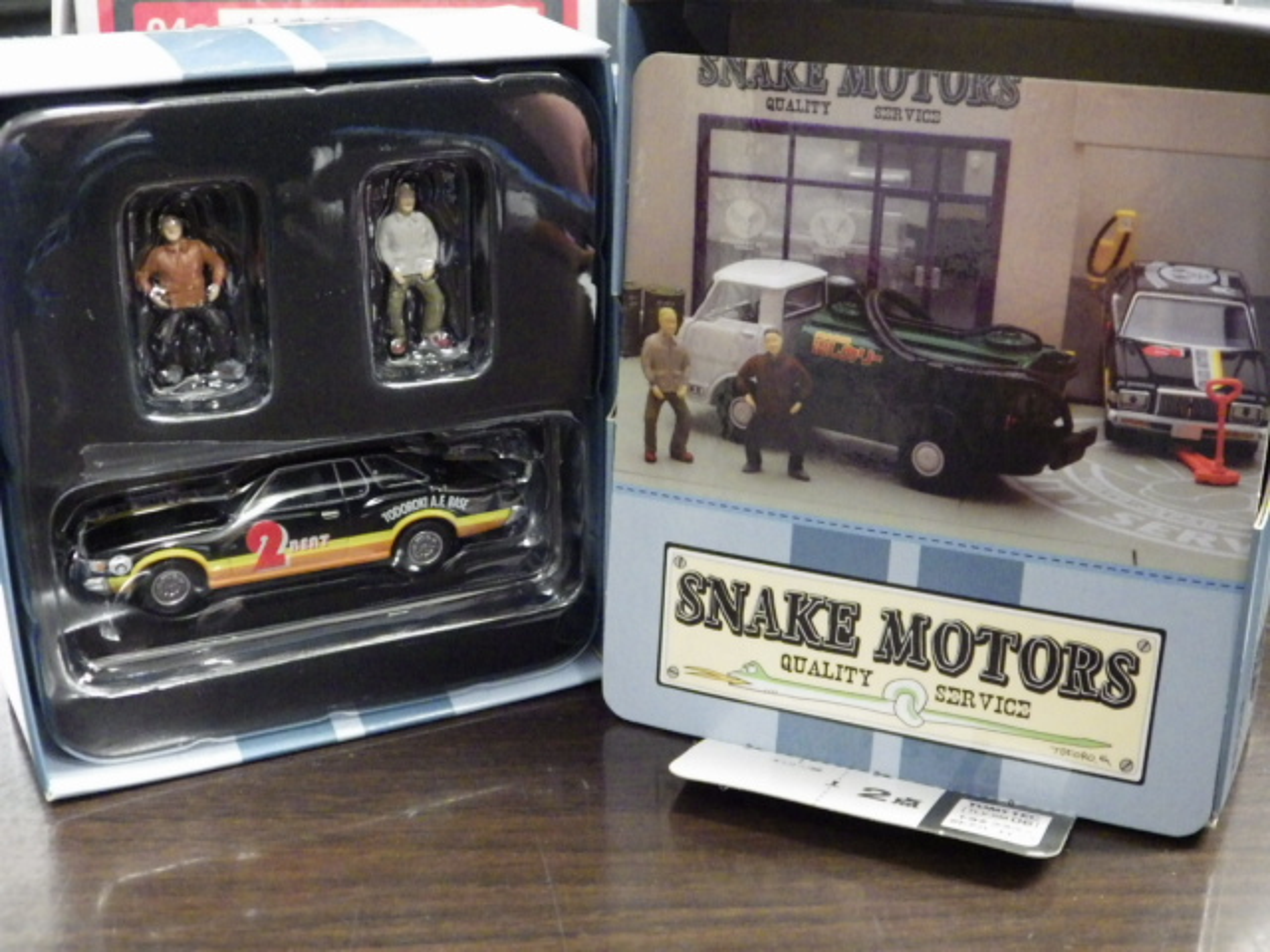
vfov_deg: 29.1
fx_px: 1834
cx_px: 635
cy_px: 476
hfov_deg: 38.2
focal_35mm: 50
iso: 1600
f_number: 3.8
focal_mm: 9
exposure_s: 1/20
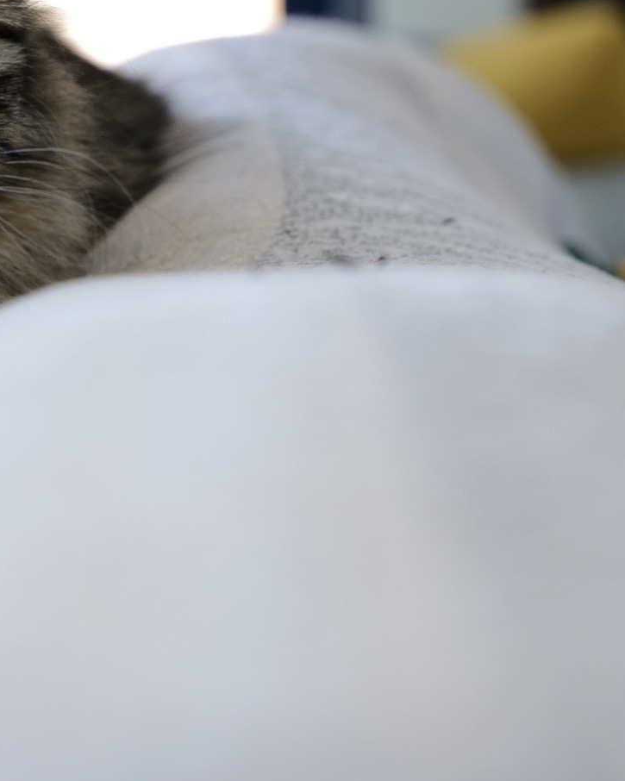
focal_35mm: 167
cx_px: -142
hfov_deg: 9.1
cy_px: 158
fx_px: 3861
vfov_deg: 11.5
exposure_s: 1/13
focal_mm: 70
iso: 800
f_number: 6.3
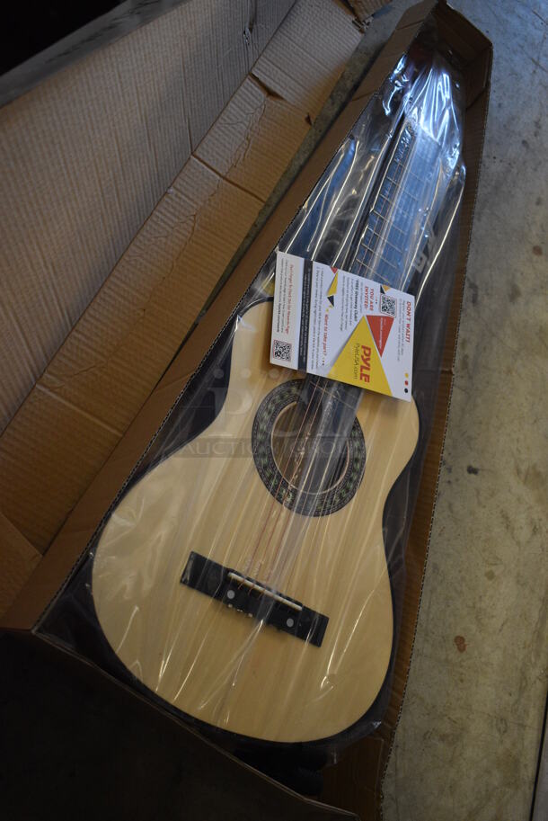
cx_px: 274
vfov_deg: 55.1
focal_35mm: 34
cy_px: 410
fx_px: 786
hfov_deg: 38.4
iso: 1600
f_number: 3.8
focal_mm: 23
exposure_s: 1/125
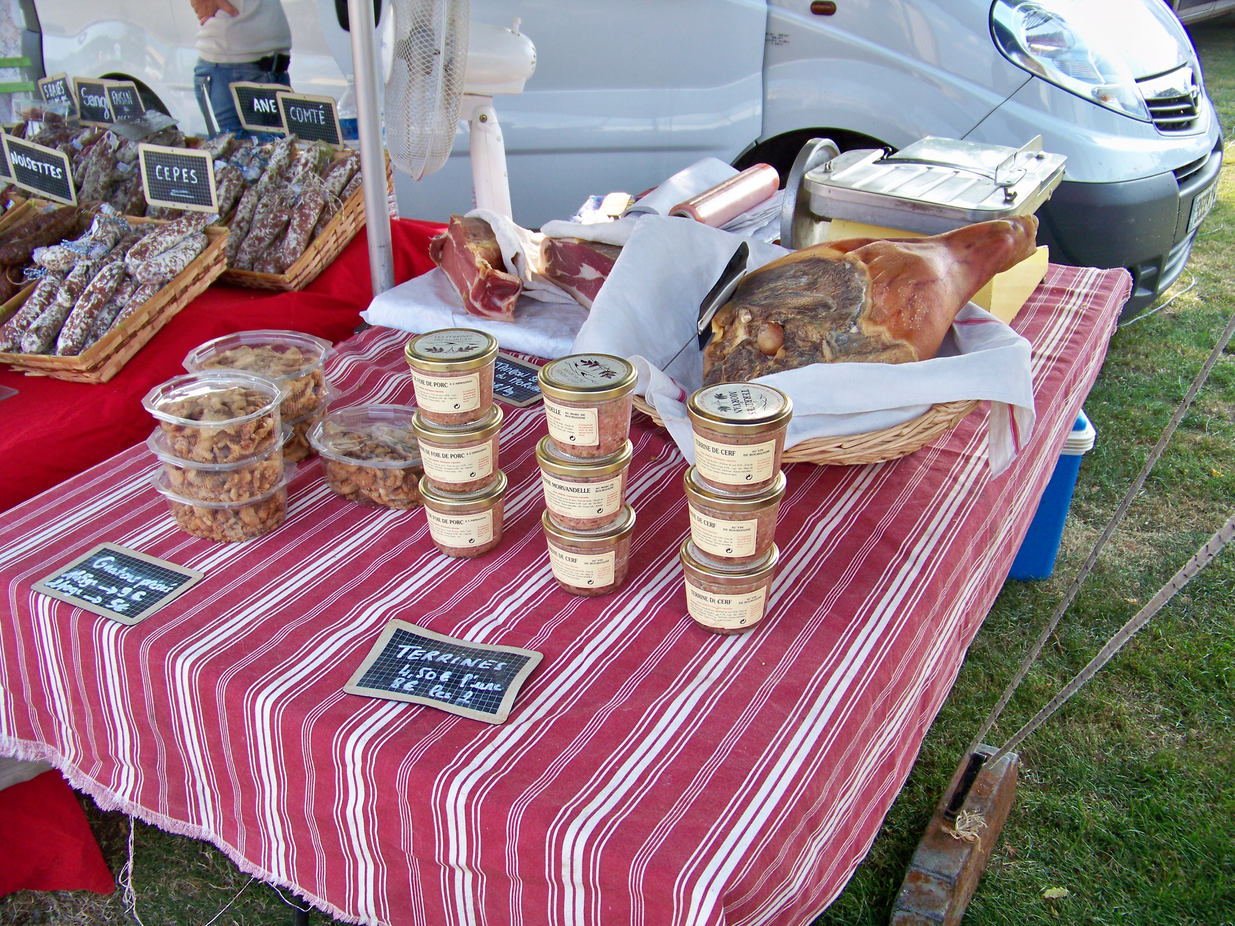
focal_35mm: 33
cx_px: 618
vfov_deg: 42.9
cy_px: 463
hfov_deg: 55.4
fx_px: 1177
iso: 100
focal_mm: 5.85
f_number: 2.8
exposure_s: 1/200
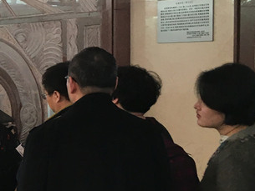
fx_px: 700
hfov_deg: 18.3
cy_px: 118
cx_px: -130
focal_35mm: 95
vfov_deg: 15.6
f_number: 2.2
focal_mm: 4.15
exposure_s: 1/33
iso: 40
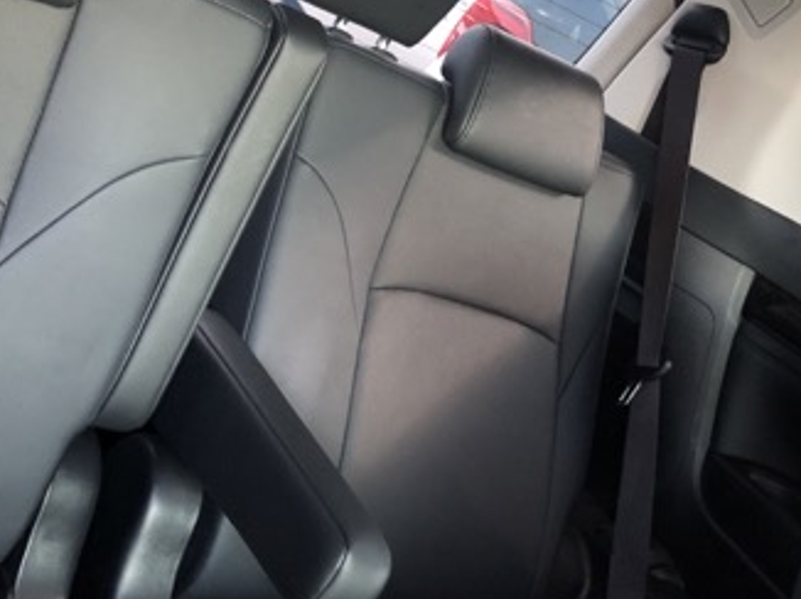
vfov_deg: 25.7
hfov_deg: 34.9
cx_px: 376
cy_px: 64
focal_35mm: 55
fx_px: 1272
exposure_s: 1/9
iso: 100
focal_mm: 3.99
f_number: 1.8
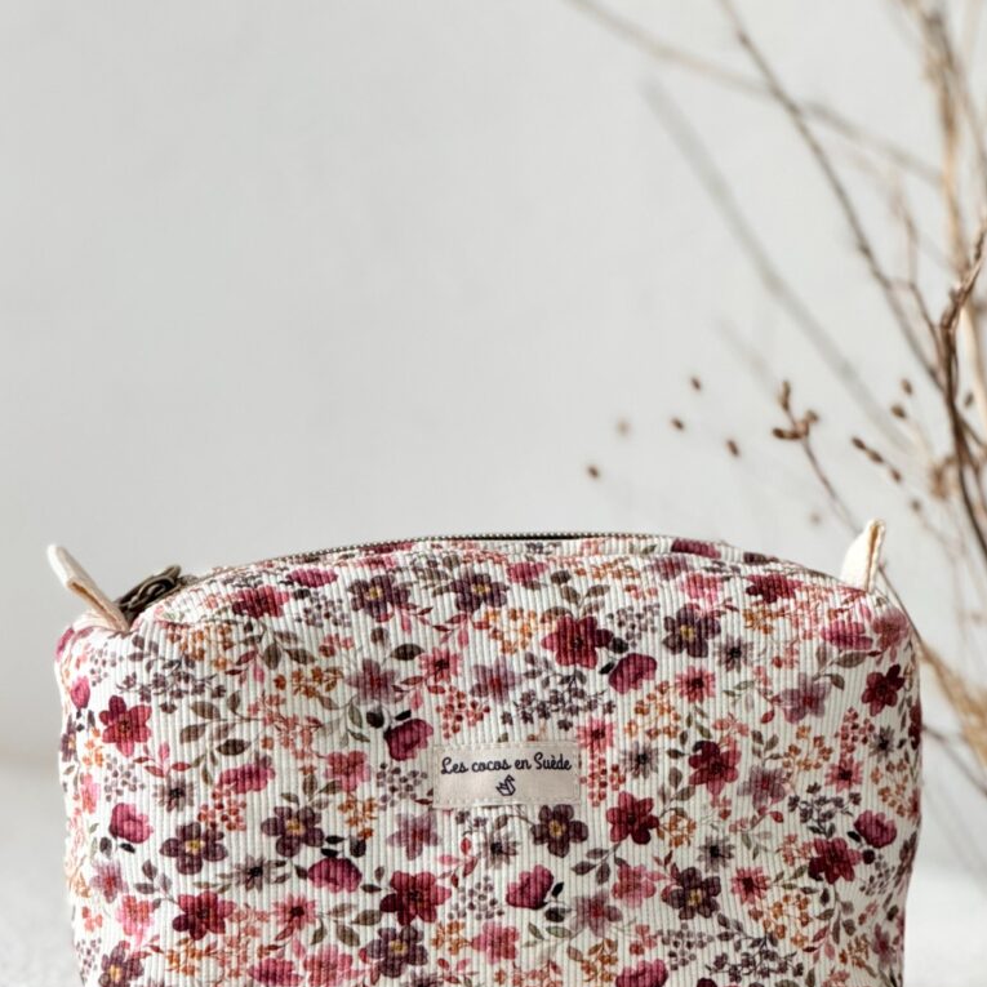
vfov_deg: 12.3
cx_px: 494
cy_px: 506
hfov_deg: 12.3
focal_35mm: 142
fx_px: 4581
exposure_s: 1/60
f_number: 2.8
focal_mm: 15.66
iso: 250
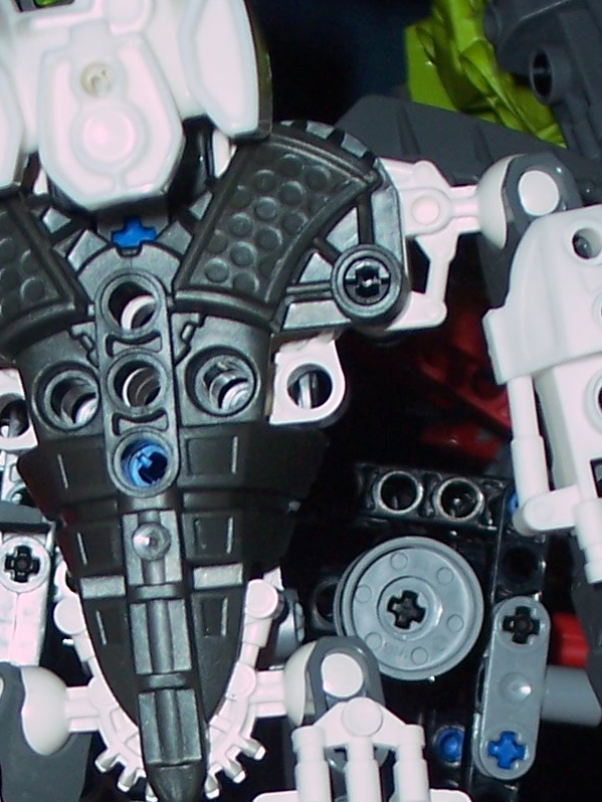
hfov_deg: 9.7
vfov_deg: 12.6
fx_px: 3546
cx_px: 86
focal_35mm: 153
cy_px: 972
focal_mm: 8.6
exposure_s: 1/60
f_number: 3.4
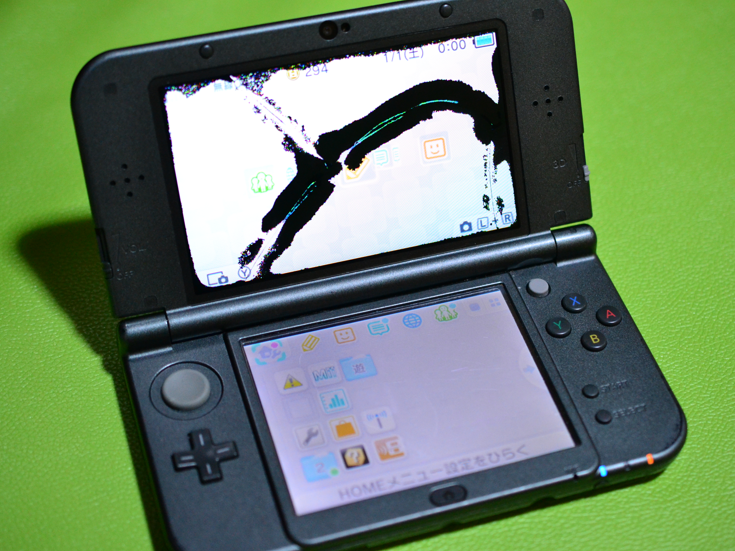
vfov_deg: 22.6
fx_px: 1380
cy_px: 276
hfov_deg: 29.8
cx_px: 392
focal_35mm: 65
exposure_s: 1/125
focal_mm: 40
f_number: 3
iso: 1800
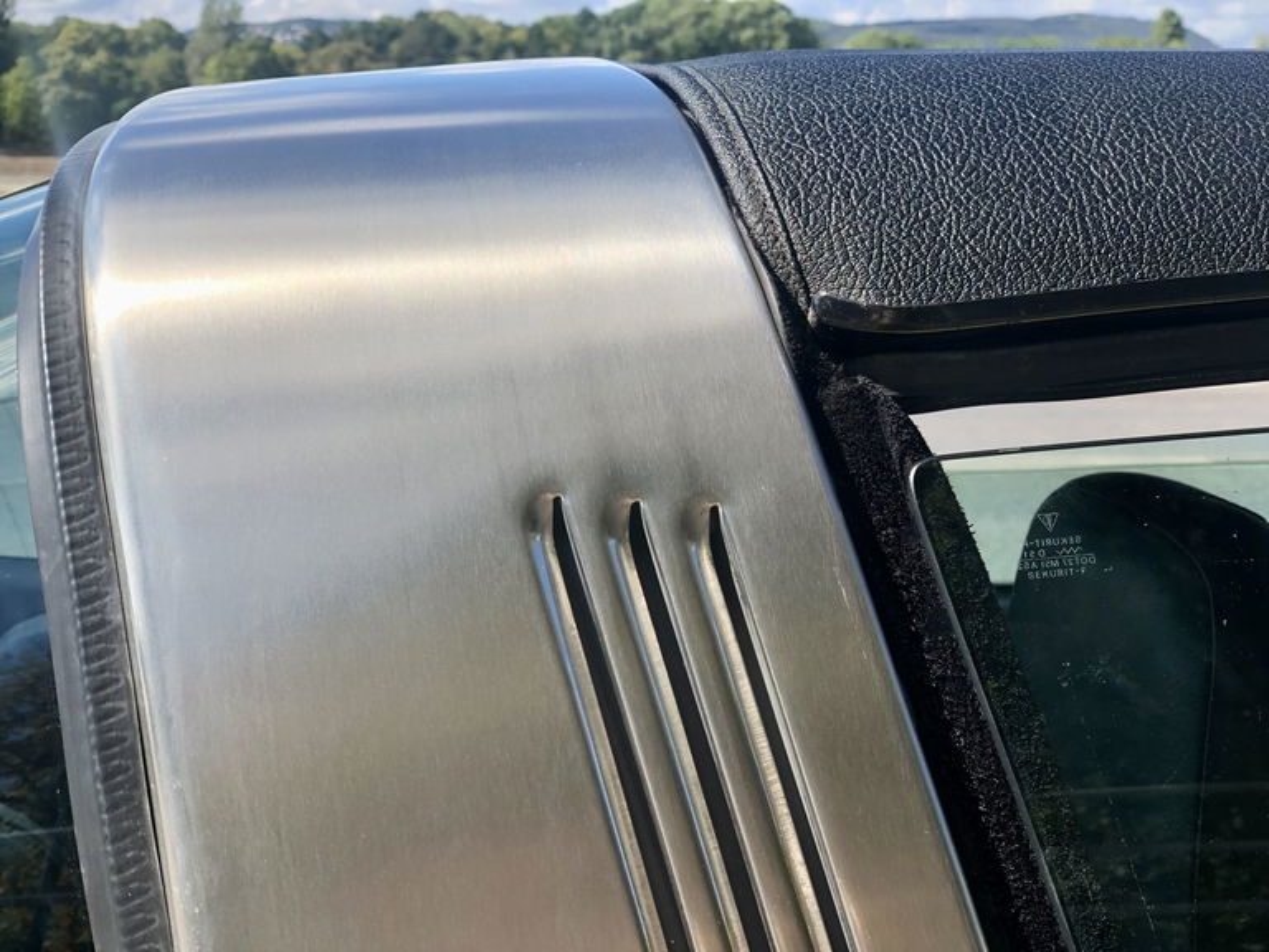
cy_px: 476
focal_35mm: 52
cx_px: 634
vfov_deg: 28.0
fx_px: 1906
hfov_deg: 36.8
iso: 16
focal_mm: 6
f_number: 2.4
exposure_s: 1/747
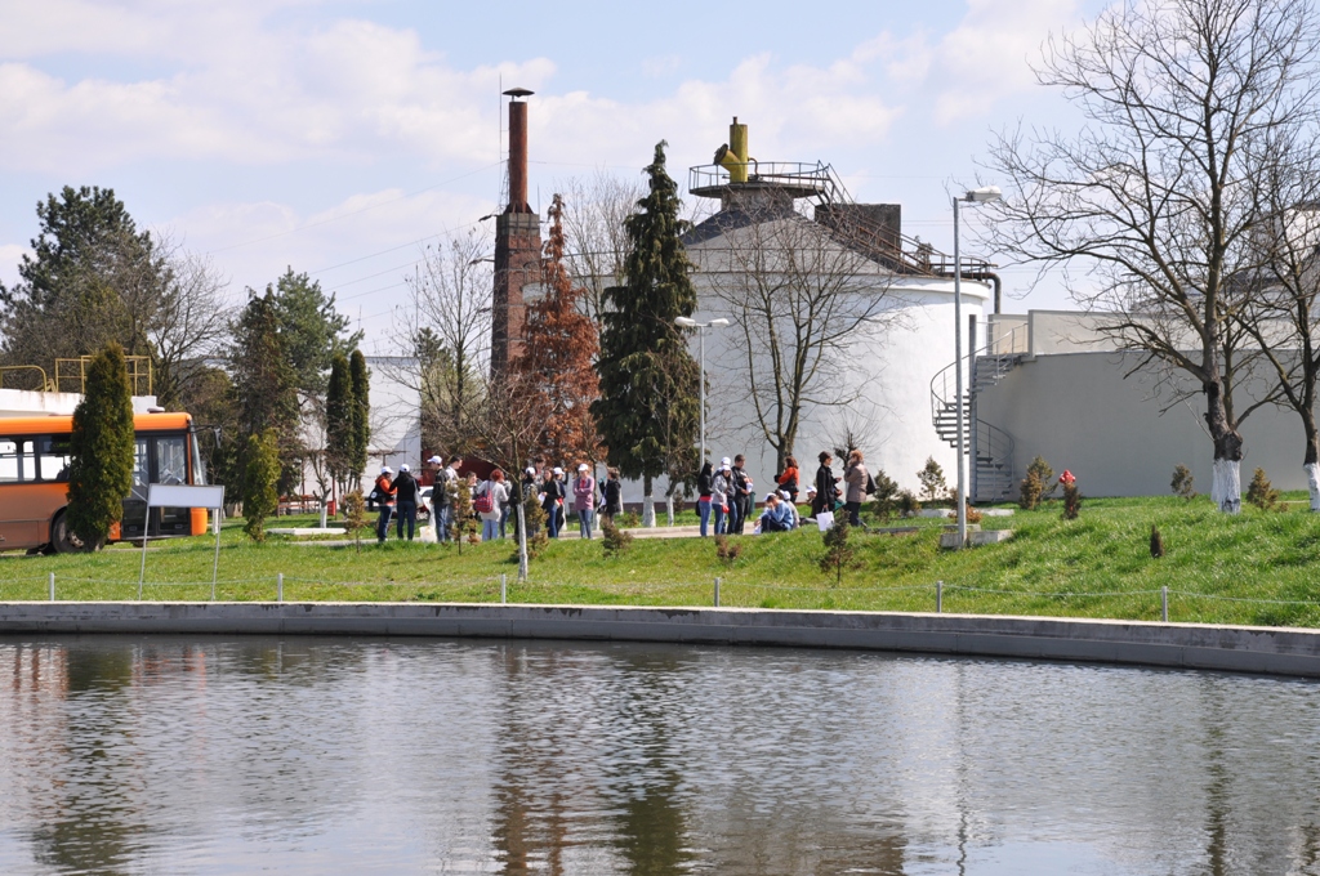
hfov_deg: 21.9
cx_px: 660
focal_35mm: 93
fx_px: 3406
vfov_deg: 14.7
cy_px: 438
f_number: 9
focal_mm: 62
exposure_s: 1/320
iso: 200
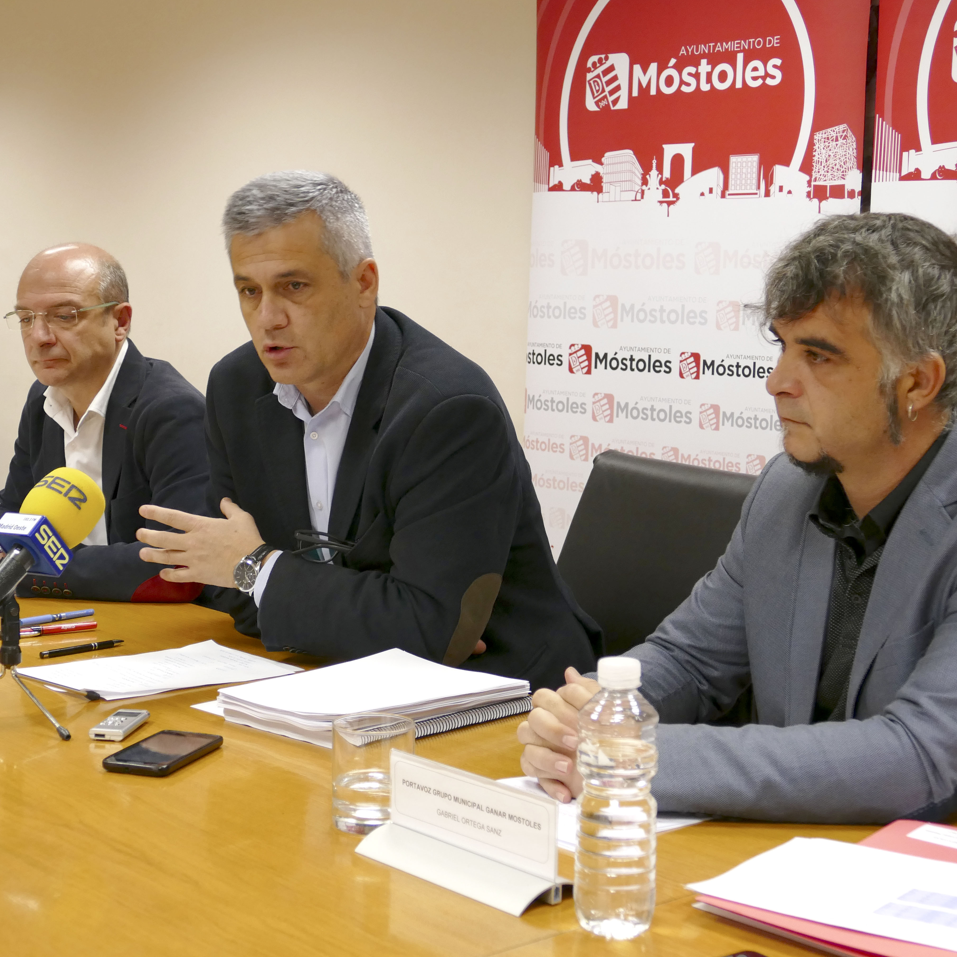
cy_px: 481
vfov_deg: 29.1
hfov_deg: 29.0
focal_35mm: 59
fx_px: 1845
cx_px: 414
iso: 500
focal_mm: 16.74
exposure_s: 1/80
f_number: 3.2
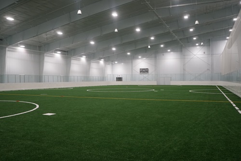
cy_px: 80
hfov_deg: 61.9
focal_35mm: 30
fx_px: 201
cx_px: 120
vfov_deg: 43.6
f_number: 4
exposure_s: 1/160
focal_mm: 20
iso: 1250
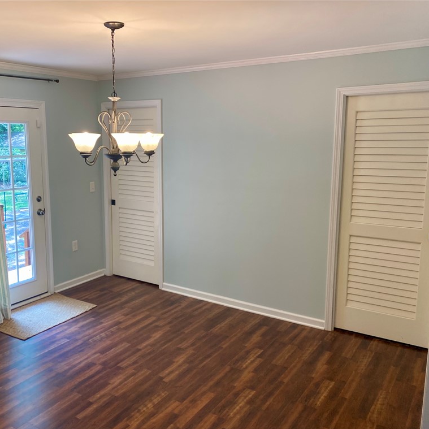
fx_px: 435
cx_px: 162
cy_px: 216
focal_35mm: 31
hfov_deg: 52.0
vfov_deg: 52.5
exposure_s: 1/120
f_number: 1.8
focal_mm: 4.25
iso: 100
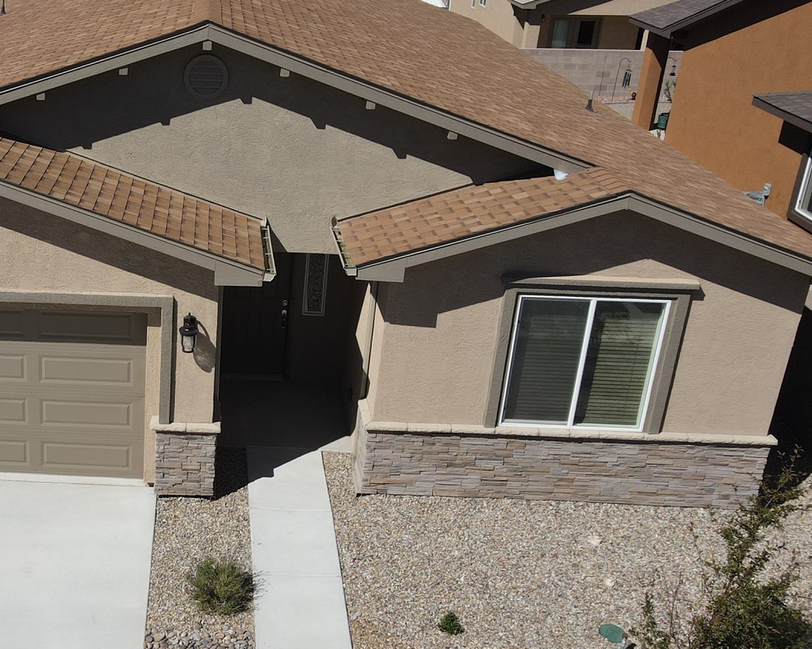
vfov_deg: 34.1
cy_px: 366
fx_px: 1057
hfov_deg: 40.2
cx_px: 157
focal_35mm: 44
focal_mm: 4.5
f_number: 2.8
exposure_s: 1/1250
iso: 100
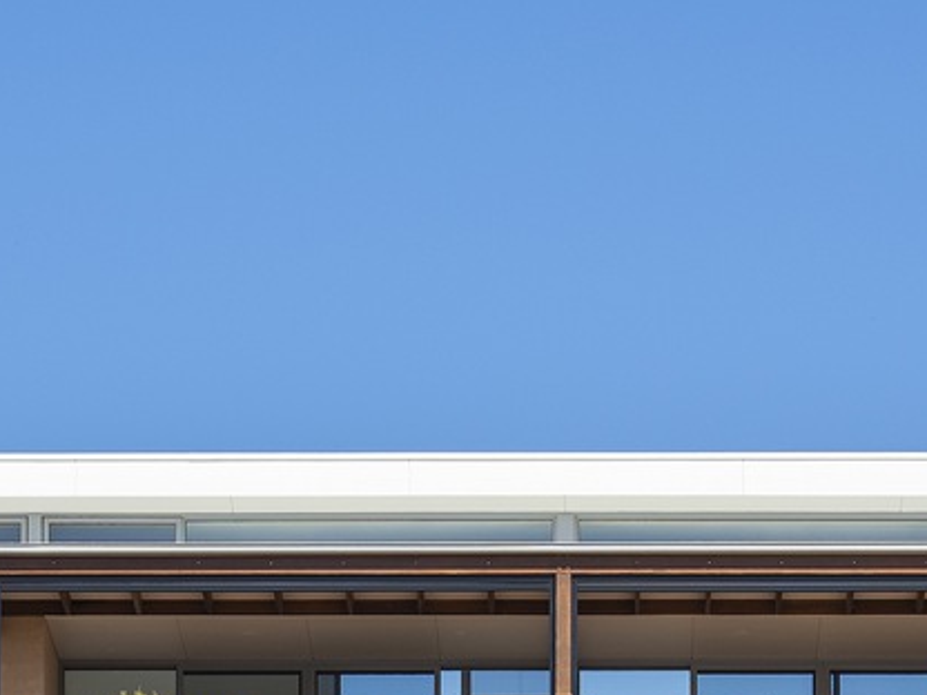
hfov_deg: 6.1
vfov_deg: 4.6
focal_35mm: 324
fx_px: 8677
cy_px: 716
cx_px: 582
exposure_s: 1/250
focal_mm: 70
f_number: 8
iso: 64
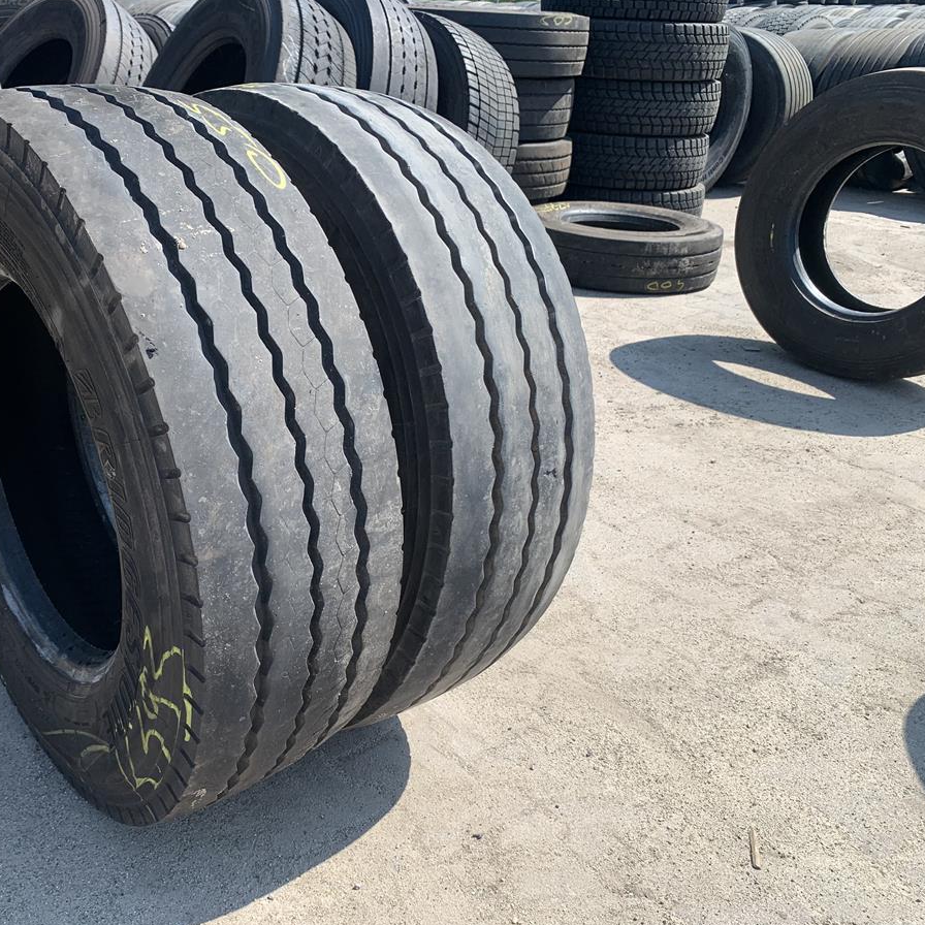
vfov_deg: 52.5
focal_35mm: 31
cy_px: 465
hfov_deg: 51.7
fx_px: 937
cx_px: 318
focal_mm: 4.25
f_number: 1.8
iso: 25
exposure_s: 1/1250
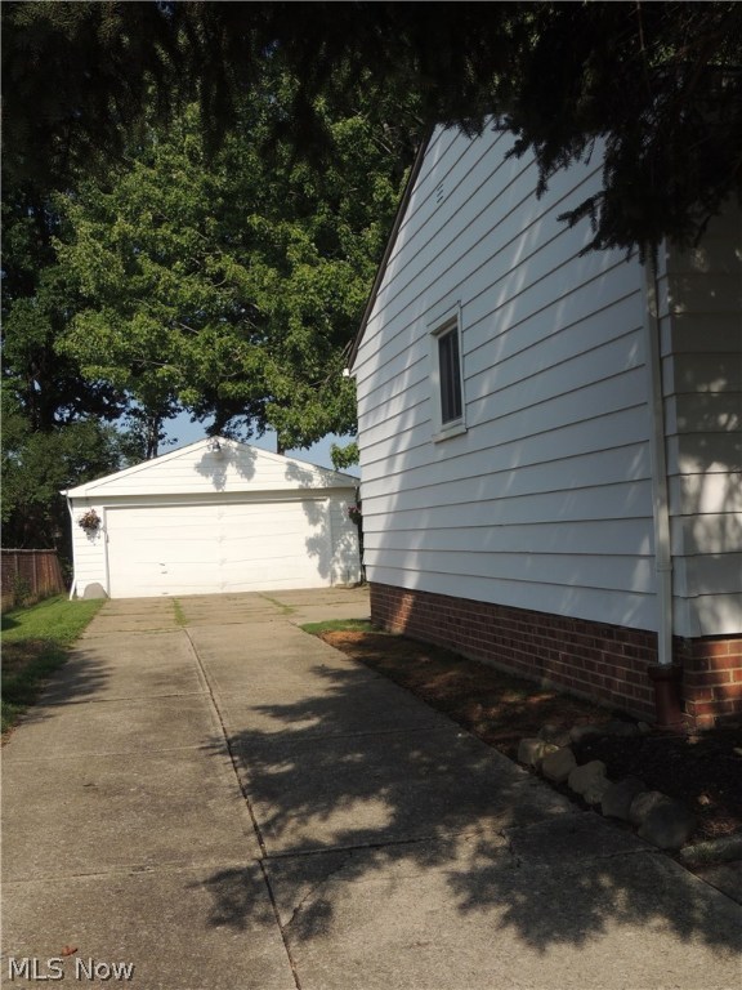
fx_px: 1143
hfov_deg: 36.0
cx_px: 371
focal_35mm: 40
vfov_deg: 46.8
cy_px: 495
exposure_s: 1/1250
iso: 100
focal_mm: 7.1
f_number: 3.3
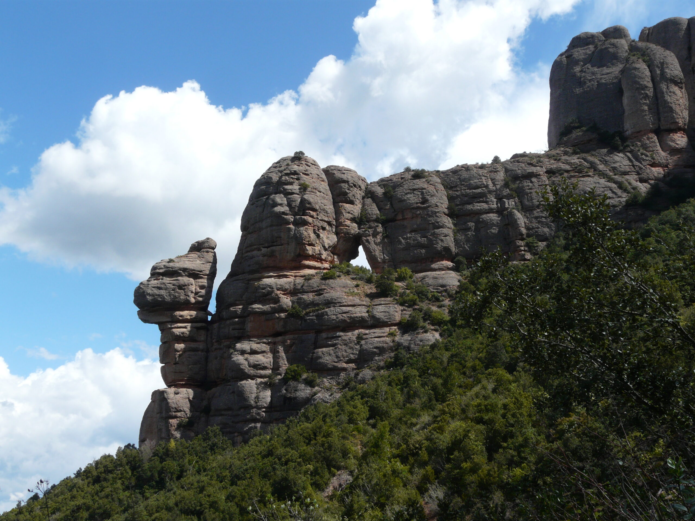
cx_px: 348
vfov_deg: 32.2
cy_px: 260
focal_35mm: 45
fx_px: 903
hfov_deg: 42.1
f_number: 5.6
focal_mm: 7.4
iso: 100
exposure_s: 1/500
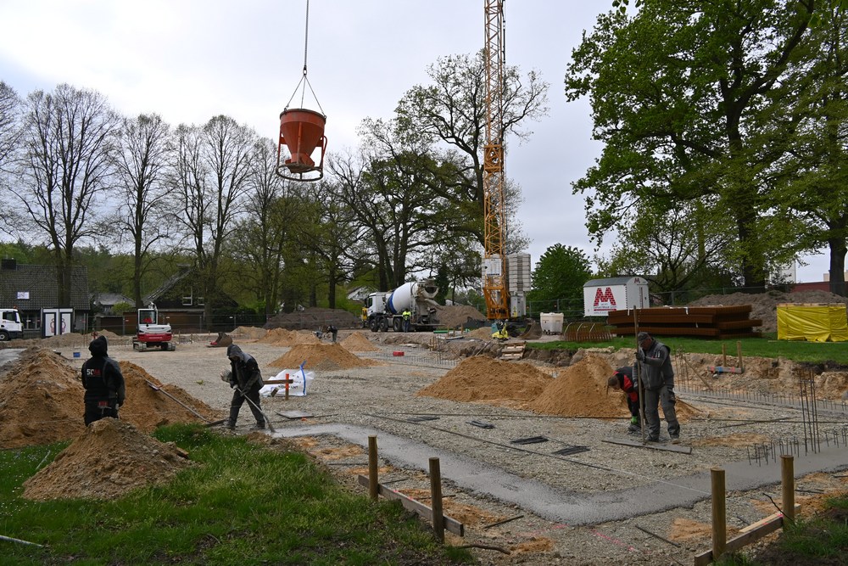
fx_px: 636
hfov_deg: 67.4
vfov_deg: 47.9
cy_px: 283
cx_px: 424
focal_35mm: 27
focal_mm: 18
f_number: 7.1
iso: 200
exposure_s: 1/500
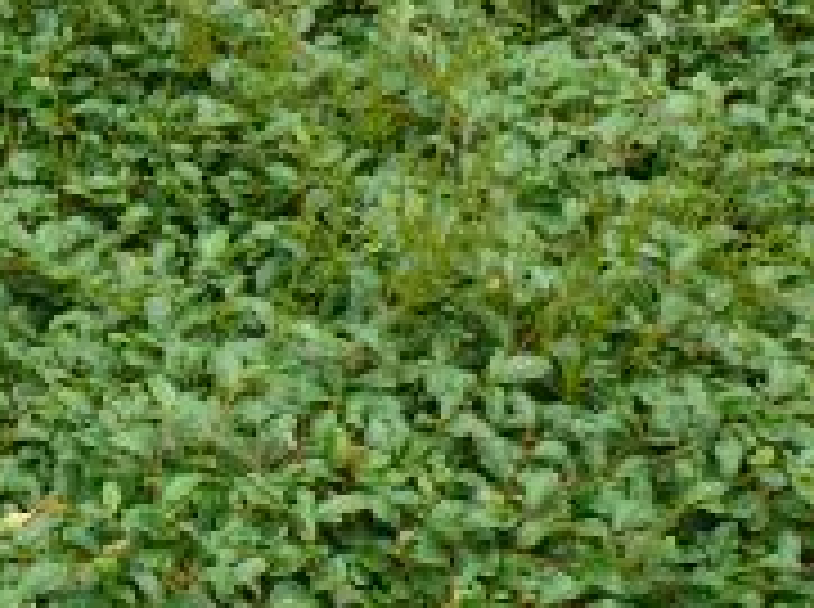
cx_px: -558
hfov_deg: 14.4
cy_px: -234
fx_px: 2910
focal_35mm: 124
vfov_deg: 11.5
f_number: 2.8
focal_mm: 7.4
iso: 100
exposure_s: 1/100
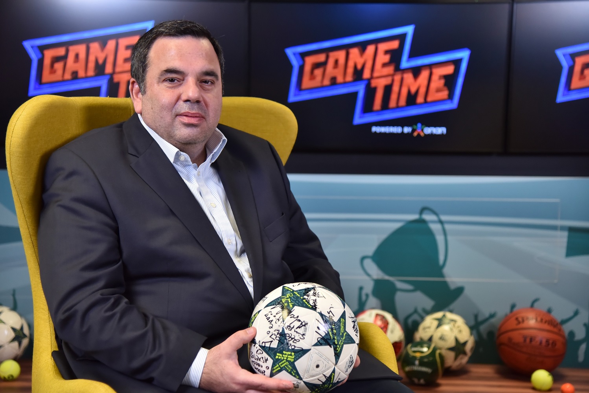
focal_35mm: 65
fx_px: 1064
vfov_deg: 20.9
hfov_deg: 30.9
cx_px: 294
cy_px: 196
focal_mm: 65
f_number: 4
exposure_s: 1/320
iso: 1600
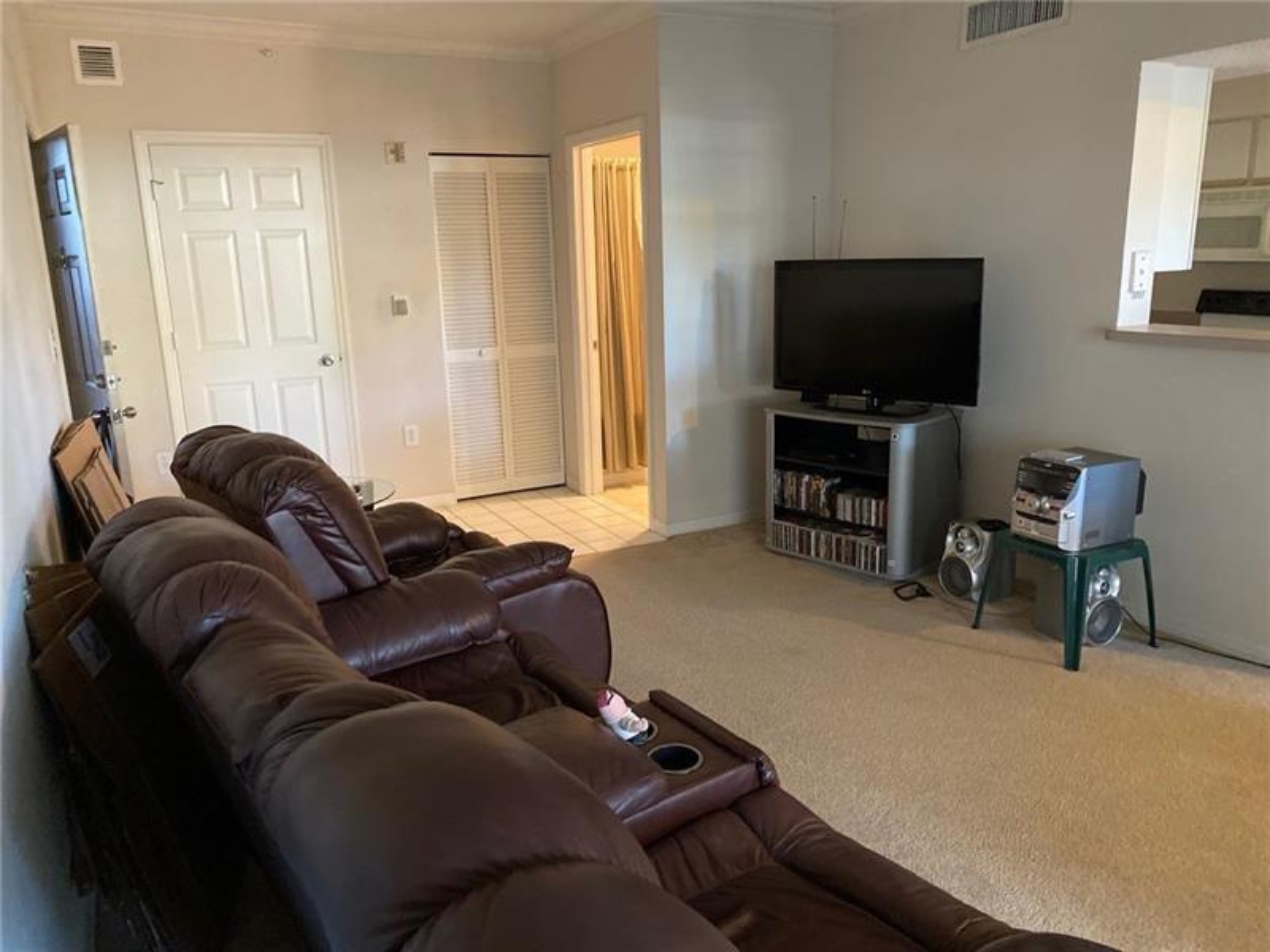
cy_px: 476
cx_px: 635
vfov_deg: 53.1
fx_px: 954
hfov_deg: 67.3
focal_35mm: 26
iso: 500
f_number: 1.8
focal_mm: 4.25
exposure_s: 1/31
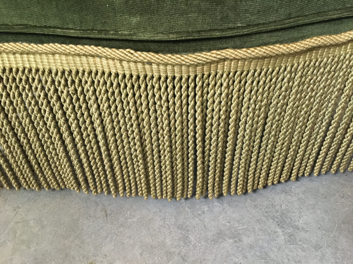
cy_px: 132
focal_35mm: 29
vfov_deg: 48.2
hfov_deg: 61.7
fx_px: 296
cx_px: 176
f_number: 2.2
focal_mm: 4.15
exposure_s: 1/17
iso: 250
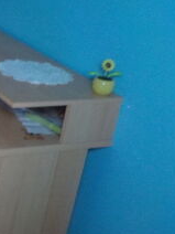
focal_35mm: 68
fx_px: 458
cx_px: -75
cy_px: 100
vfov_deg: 28.5
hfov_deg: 19.3
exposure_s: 1/10
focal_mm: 4.1
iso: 800
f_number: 3.3
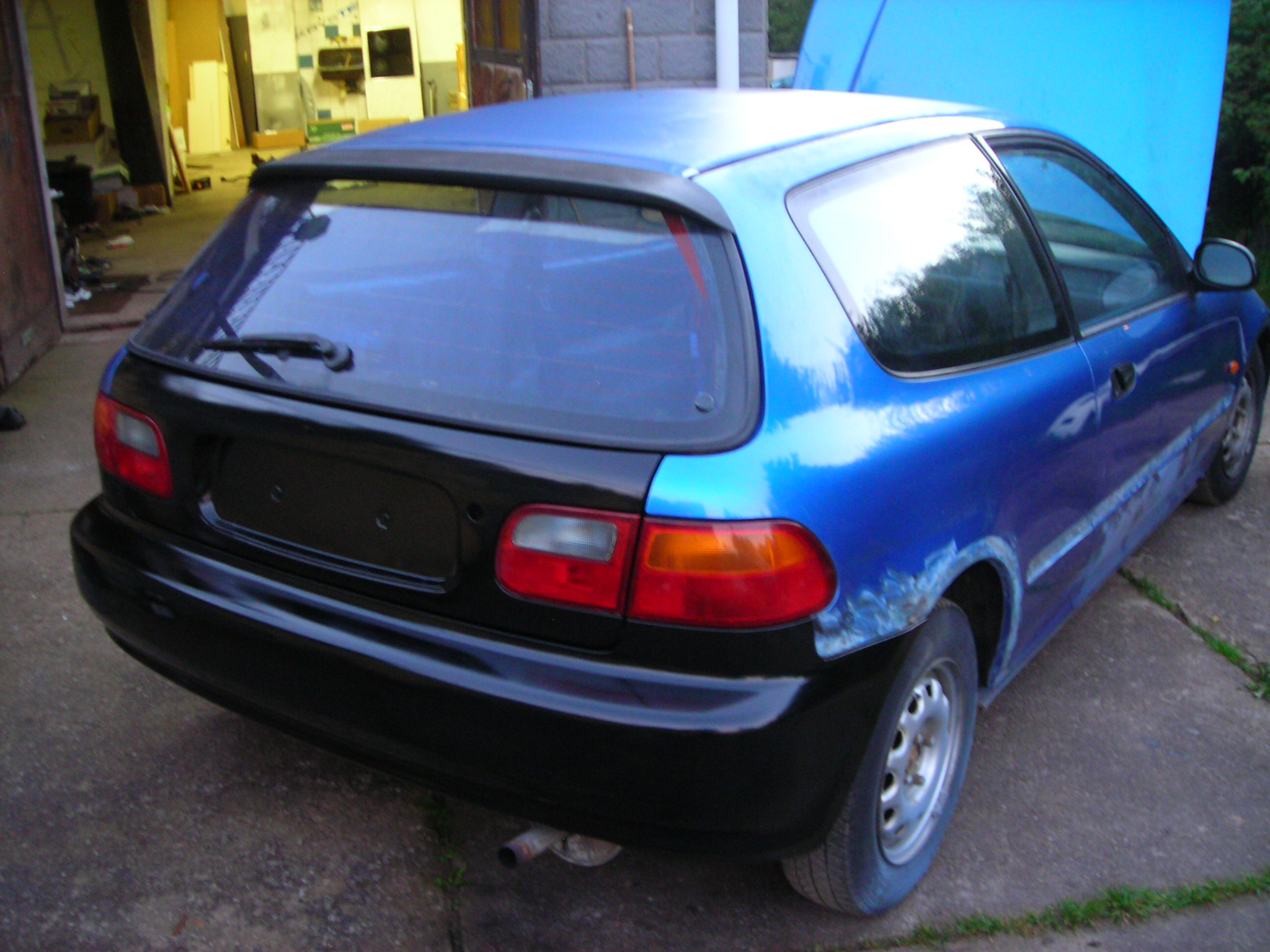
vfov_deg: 37.7
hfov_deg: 49.0
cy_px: 476
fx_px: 1394
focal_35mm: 38
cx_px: 635
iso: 157
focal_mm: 6.3
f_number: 3.2
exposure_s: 1/4.1
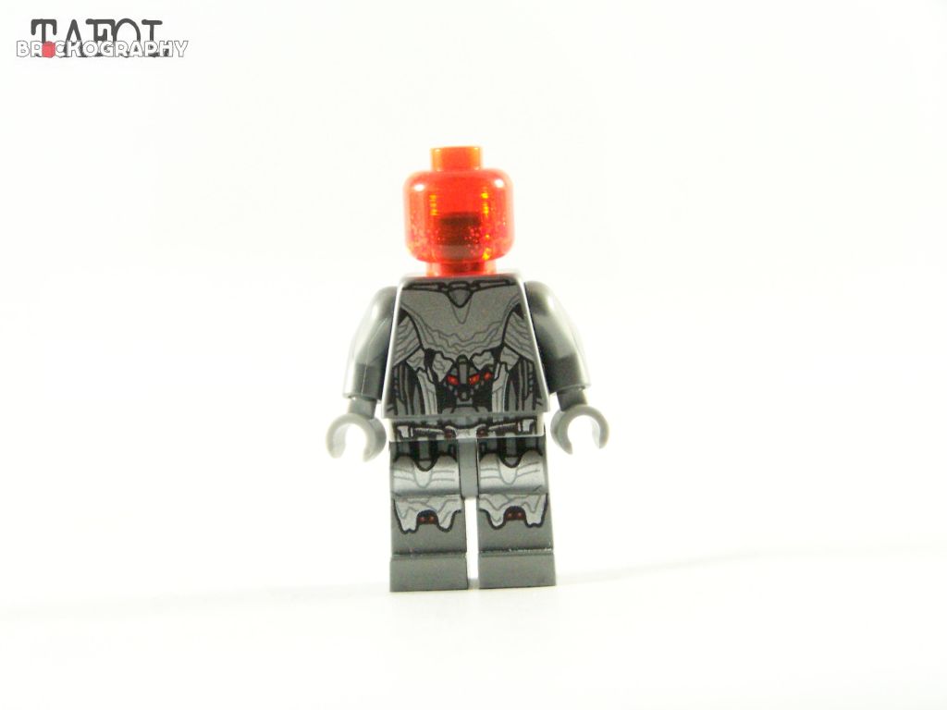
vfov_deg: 15.7
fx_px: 2572
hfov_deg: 20.9
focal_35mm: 94
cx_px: 474
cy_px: 355
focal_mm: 15.6
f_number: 3.6
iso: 400
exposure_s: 1/60
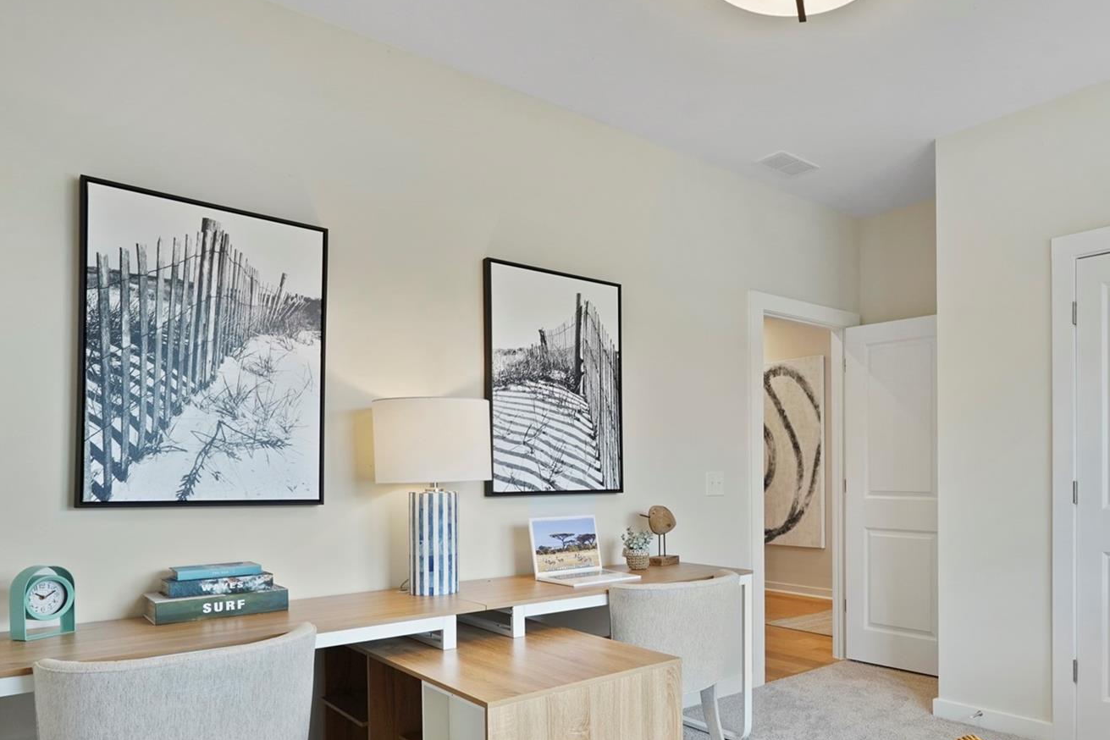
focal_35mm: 25
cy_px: 459
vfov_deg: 50.8
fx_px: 771
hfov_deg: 68.7
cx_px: 771
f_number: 9
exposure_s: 1/10
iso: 320
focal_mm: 16
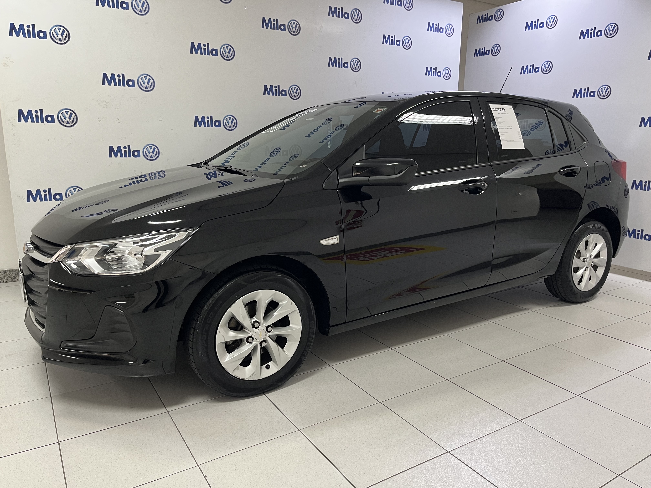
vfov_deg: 53.1
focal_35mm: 26
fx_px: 489
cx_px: 326
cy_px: 244
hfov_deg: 67.3
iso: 160
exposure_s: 1/60
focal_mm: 5.1
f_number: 1.6
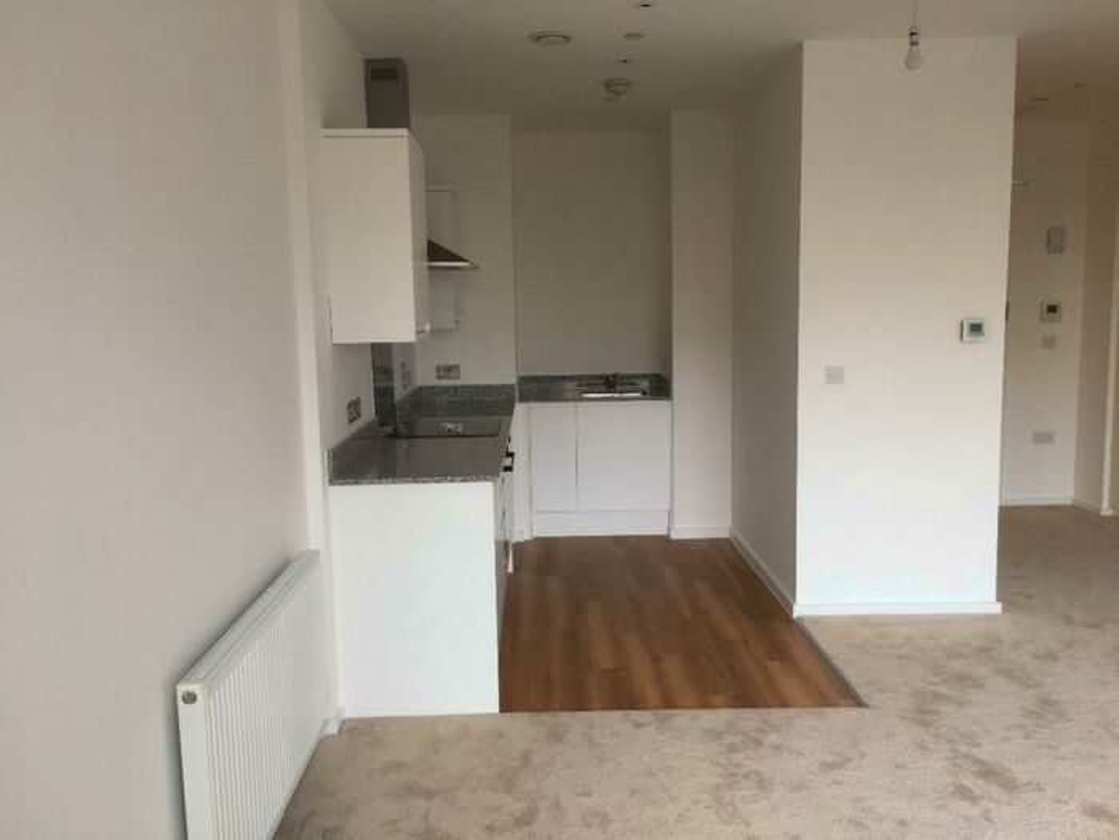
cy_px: 420
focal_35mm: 29
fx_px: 937
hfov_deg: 61.7
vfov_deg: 48.2
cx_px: 560
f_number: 2.2
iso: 40
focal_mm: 4.15
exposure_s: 1/100
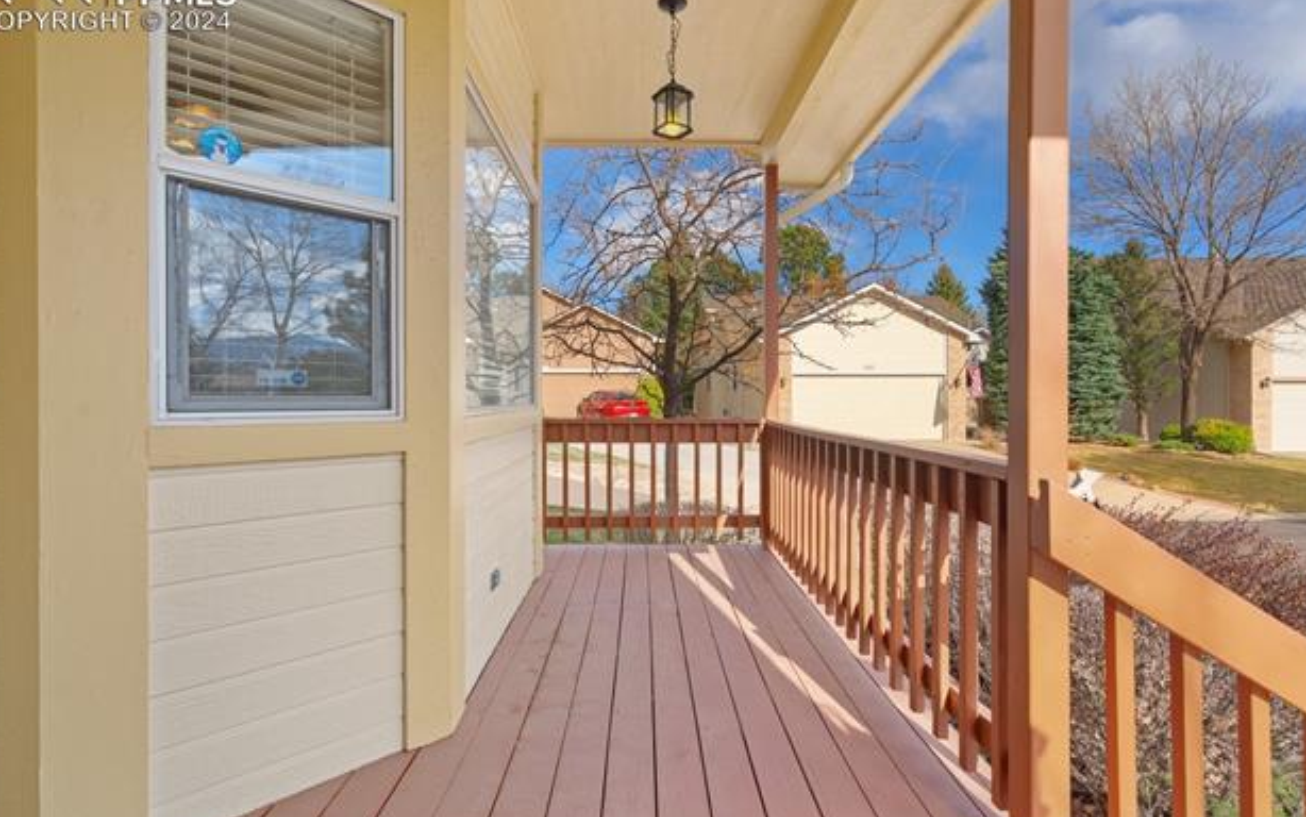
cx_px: 651
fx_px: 605
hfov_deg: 94.4
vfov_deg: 68.0
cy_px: 411
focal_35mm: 17
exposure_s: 1/100
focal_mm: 16
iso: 800
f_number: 7.1
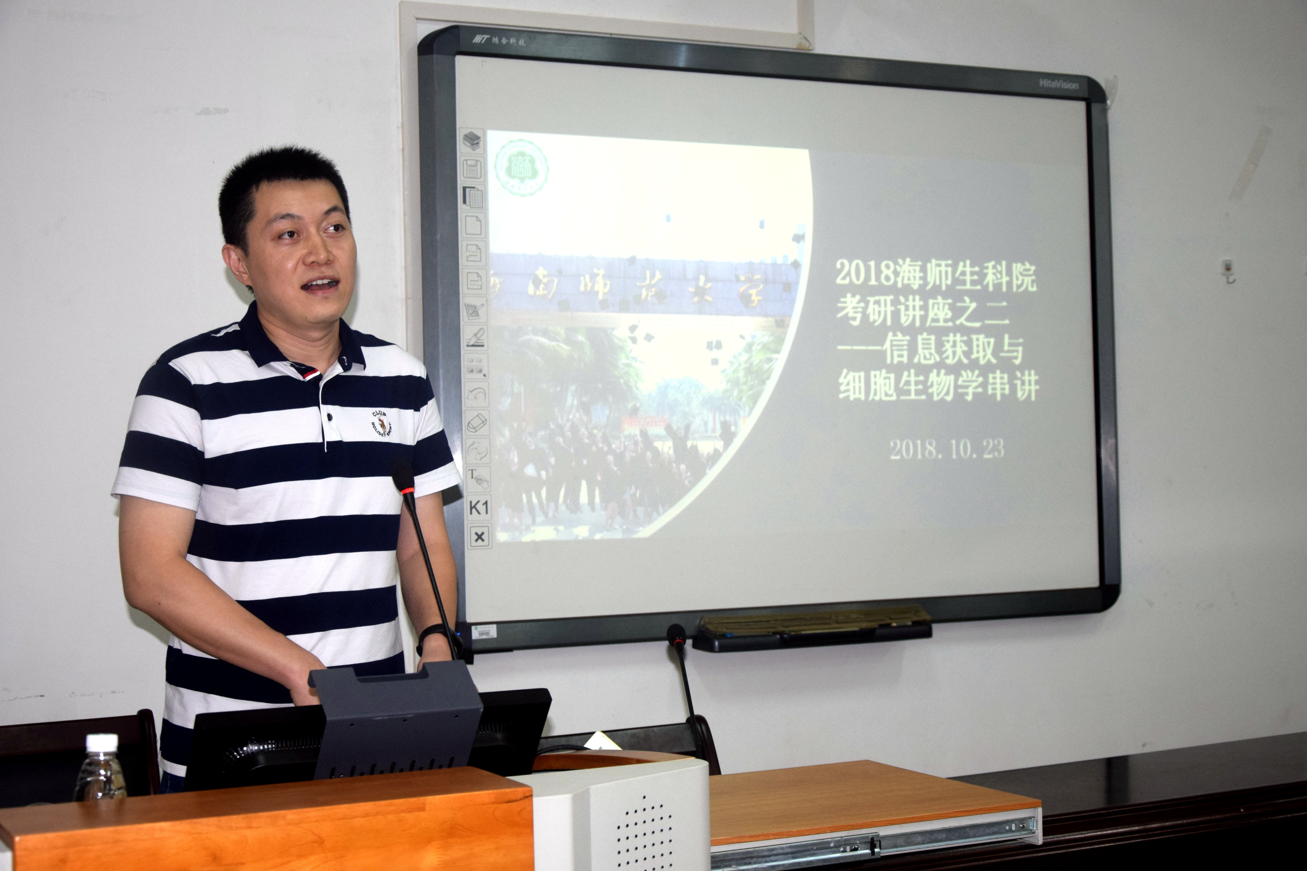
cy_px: 436
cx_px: 654
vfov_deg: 25.8
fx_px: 1906
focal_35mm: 52
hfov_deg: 37.9
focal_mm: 35
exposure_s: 1/100
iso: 800
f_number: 5
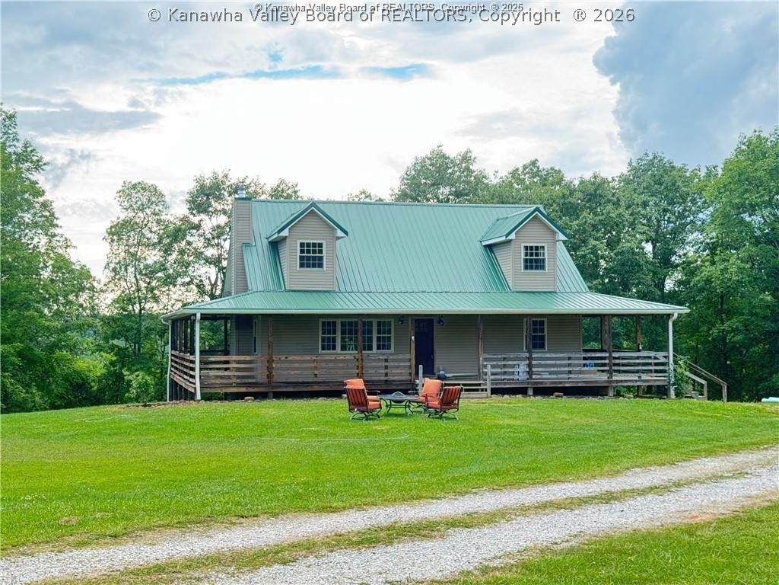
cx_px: 390
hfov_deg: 39.7
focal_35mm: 48
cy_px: 292
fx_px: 1080
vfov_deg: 30.3
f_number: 1.78
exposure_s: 1/128
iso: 64
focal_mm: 6.76
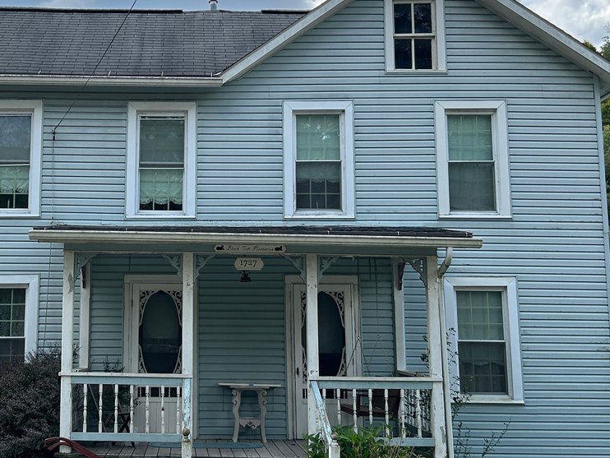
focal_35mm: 53
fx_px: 934
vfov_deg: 27.5
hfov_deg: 35.6
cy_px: 207
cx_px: 182
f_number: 1.5
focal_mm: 5.7
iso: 50
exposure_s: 1/2299
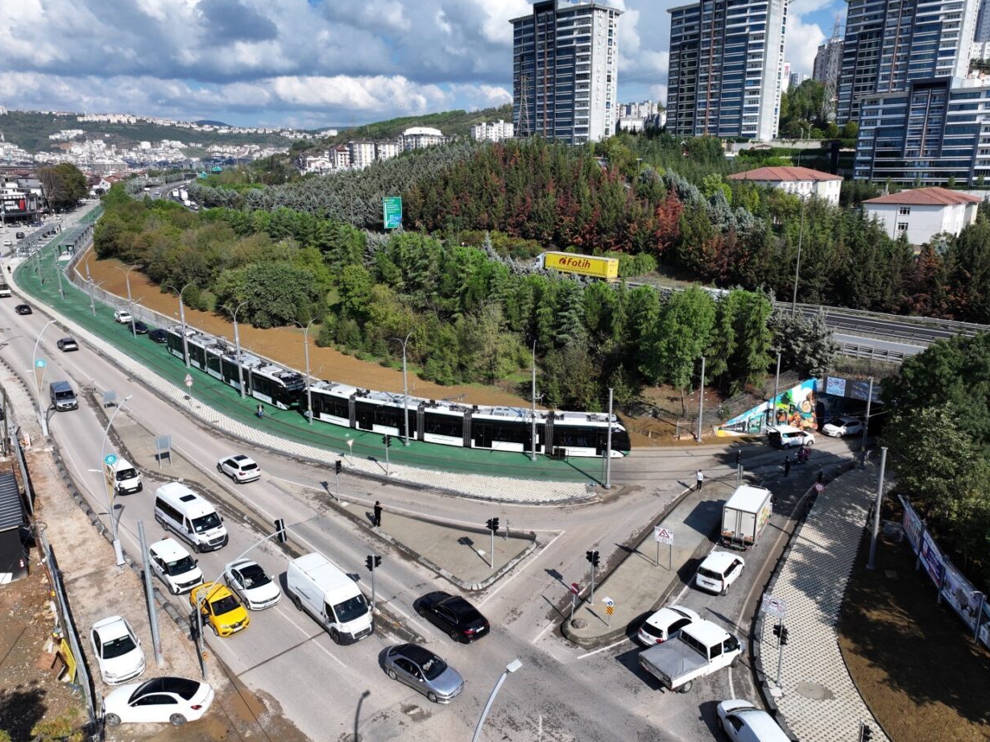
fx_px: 715
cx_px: 507
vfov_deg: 54.8
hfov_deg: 69.4
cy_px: 357
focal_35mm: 25
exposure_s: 1/3200
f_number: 2.8
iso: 110
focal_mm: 12.29
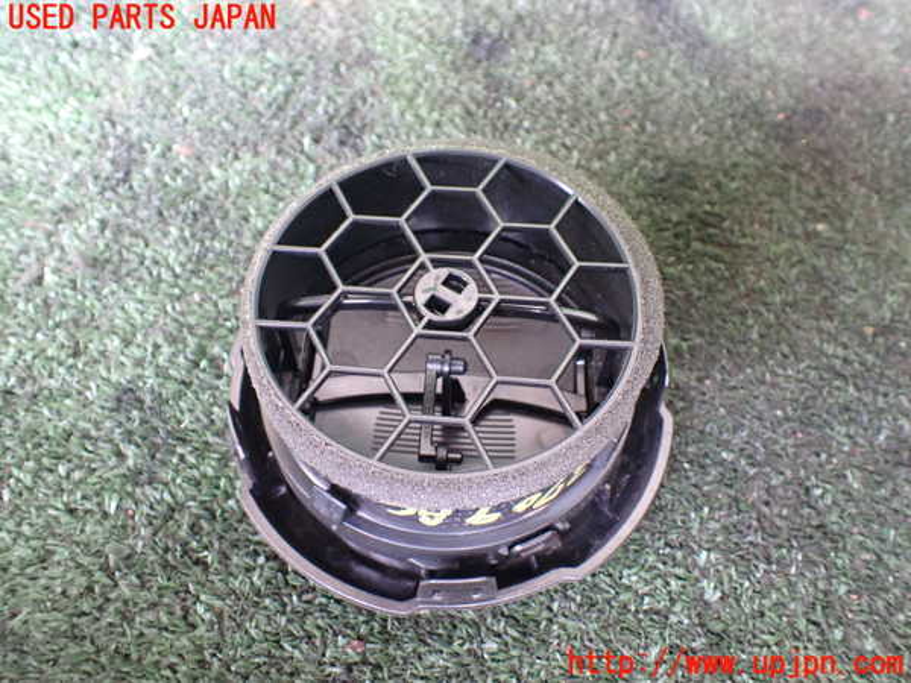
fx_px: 790
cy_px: 342
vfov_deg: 46.8
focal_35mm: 30
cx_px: 456
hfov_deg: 60.0
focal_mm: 5.4
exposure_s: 1/40
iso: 800
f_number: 2.3
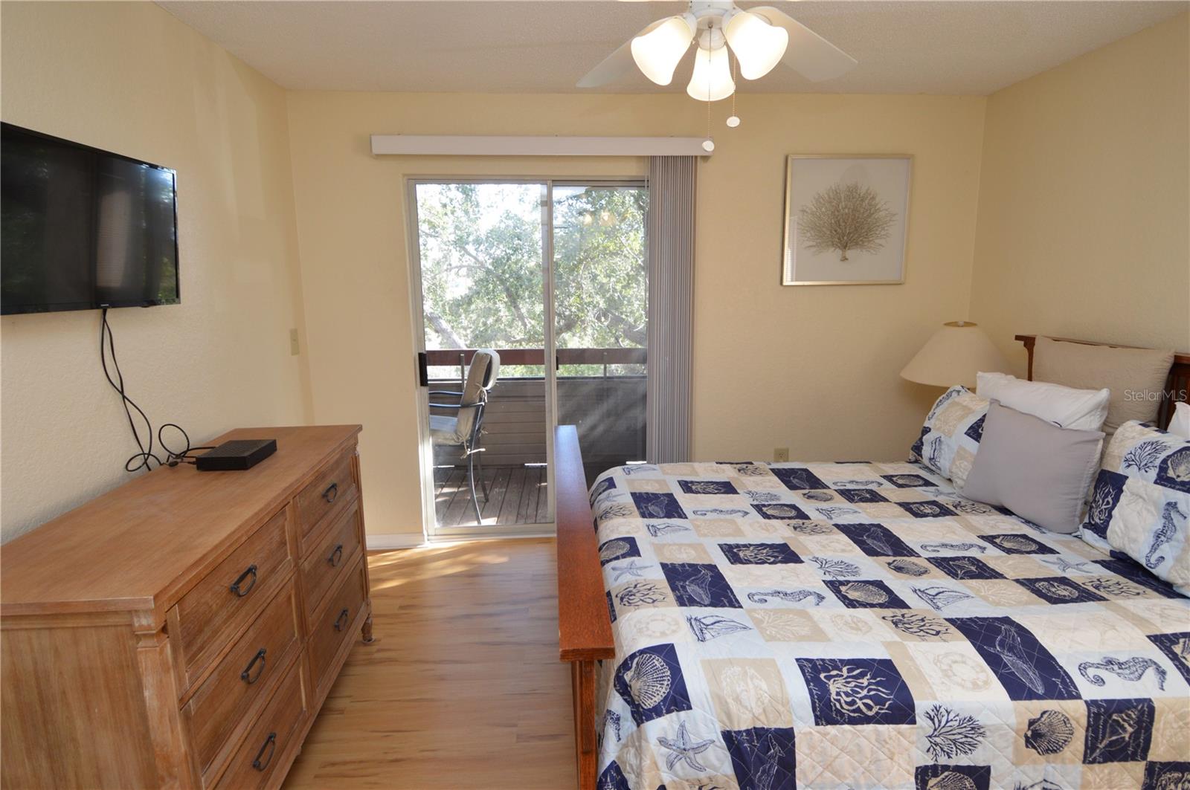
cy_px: 395
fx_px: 594
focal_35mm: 18
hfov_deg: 90.1
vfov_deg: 67.3
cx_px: 595
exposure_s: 1/80
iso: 400
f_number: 4.5
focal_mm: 12
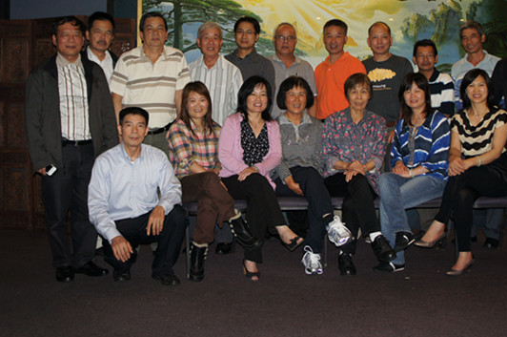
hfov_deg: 44.5
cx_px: 280
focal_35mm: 44
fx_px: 619
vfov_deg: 30.1
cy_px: 102
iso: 200
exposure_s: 1/60
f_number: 4
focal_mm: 20
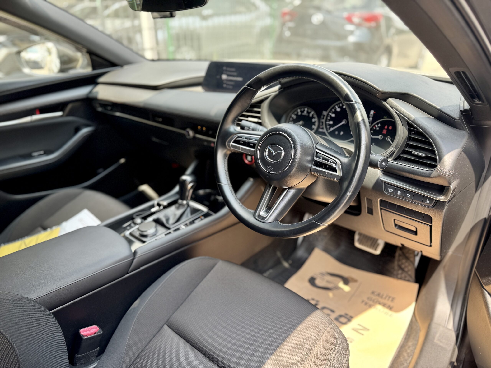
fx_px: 340
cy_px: 184
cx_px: 246
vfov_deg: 56.8
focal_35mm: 24
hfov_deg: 71.6
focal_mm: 6.76
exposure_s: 1/135
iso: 80
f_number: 1.78
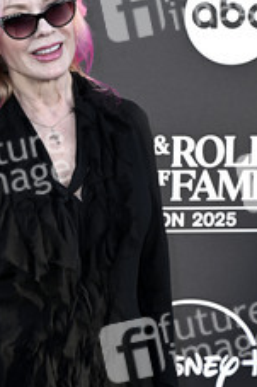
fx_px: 1265
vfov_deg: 17.3
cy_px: 257
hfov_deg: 11.5
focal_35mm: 118
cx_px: 32
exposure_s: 1/320
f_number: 7.1
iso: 250
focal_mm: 67
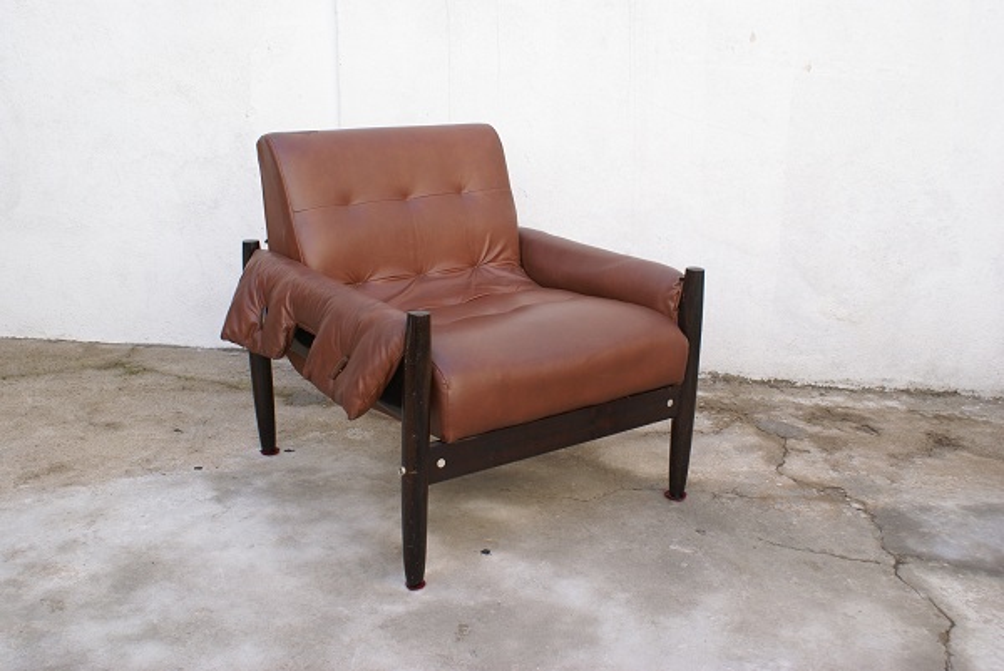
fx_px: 1005
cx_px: 502
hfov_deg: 53.1
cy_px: 336
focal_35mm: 36
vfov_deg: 36.9
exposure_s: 1/60
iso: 100
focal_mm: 24
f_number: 6.3
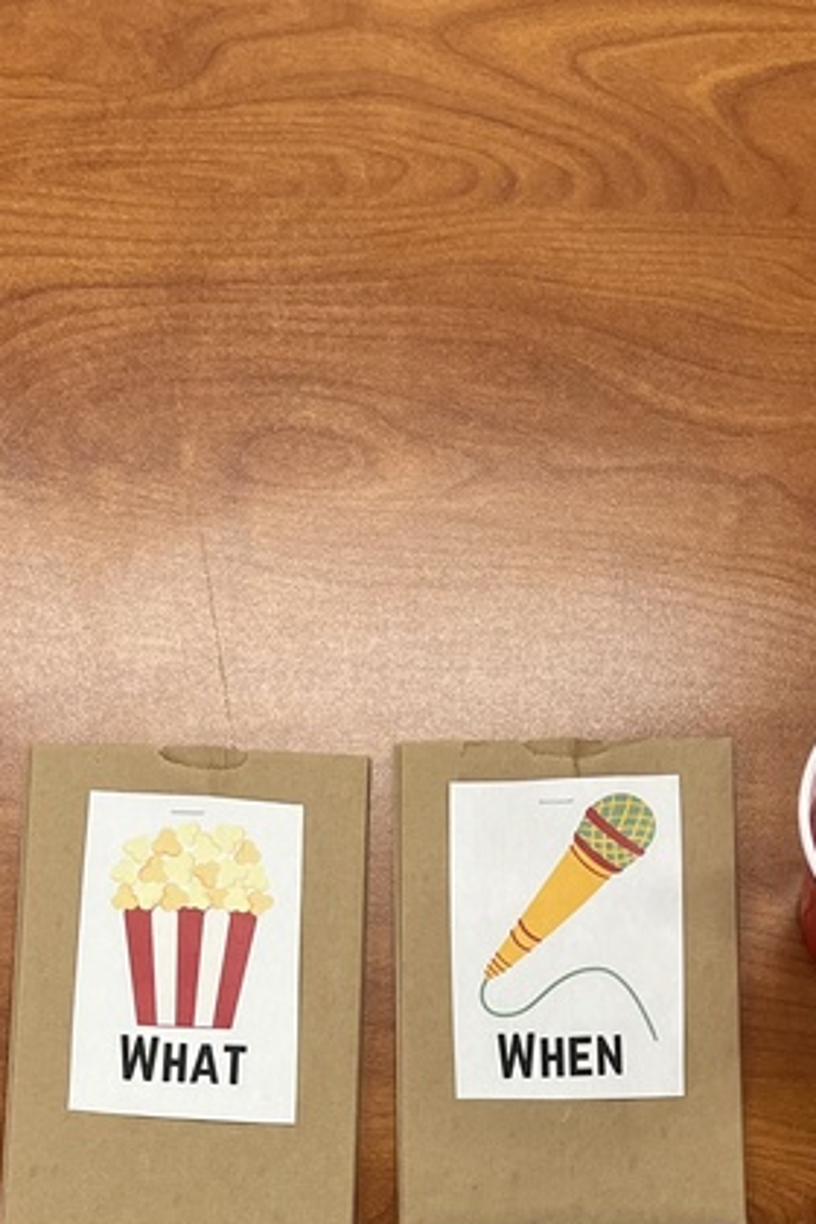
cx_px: 527
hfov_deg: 20.6
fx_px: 2244
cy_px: 1285
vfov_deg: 28.2
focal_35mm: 66
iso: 80
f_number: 1.5
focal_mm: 5.7
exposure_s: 1/121
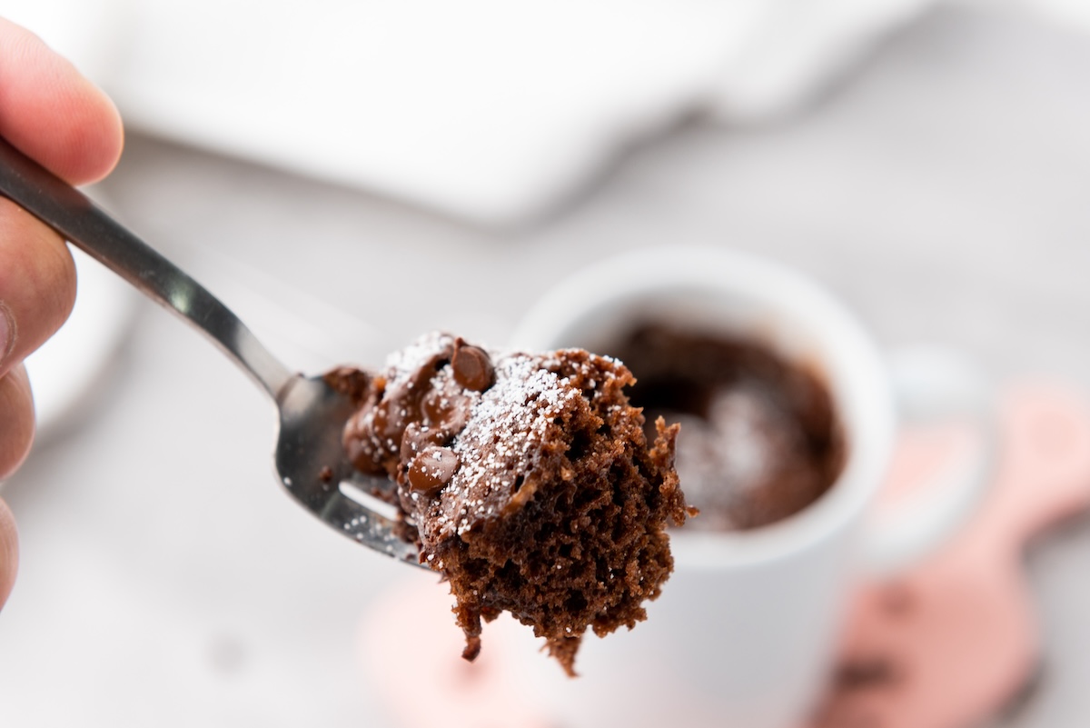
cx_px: 545
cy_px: 364
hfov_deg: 28.8
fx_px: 2120
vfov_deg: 19.5
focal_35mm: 70
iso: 250
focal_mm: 70
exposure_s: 1/200
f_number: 6.3
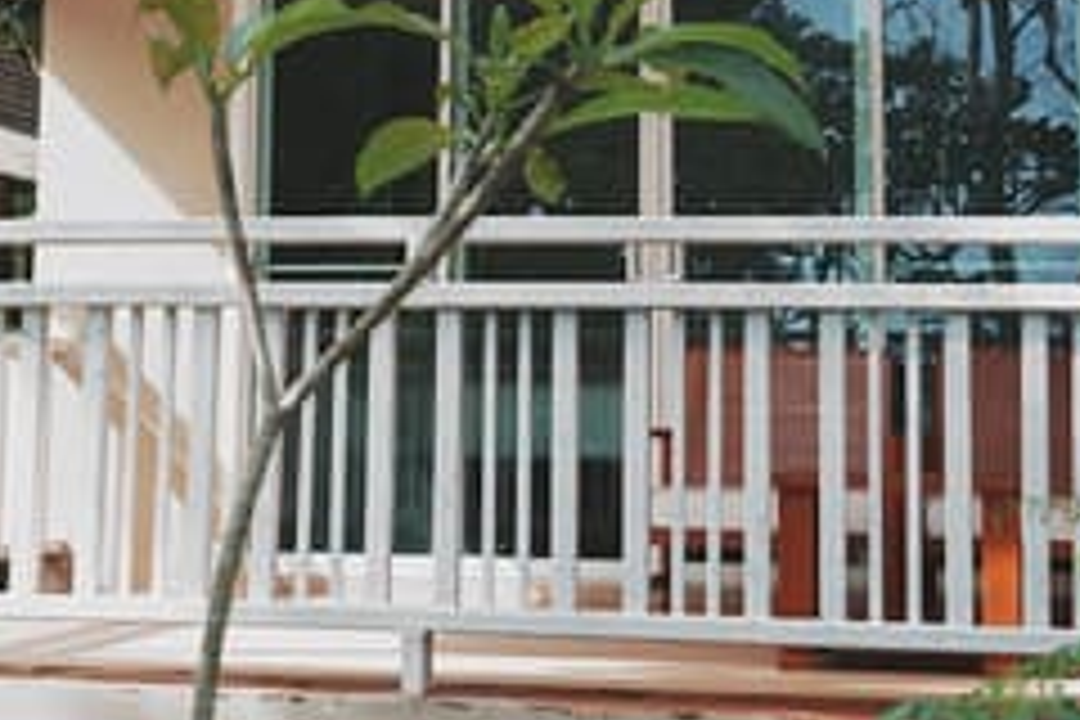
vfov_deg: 16.1
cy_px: 76
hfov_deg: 24.1
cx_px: 356
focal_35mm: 84
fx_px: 2520
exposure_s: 1/100
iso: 125
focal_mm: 42
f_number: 5
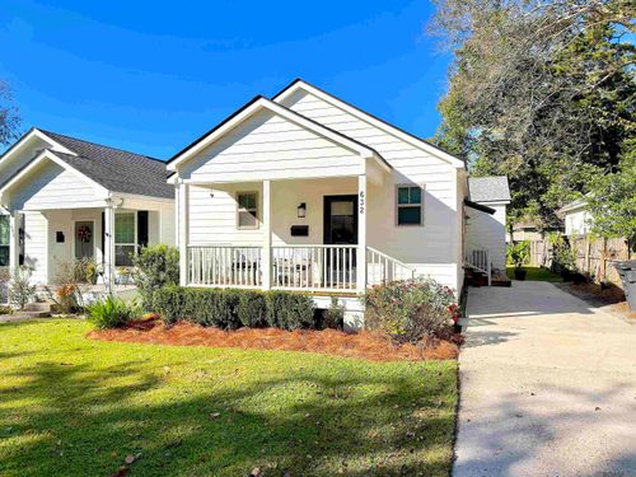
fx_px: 441
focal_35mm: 24
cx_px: 318
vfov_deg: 56.8
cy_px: 238
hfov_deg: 71.6
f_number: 1.78
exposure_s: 1/5128
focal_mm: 6.76
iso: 64
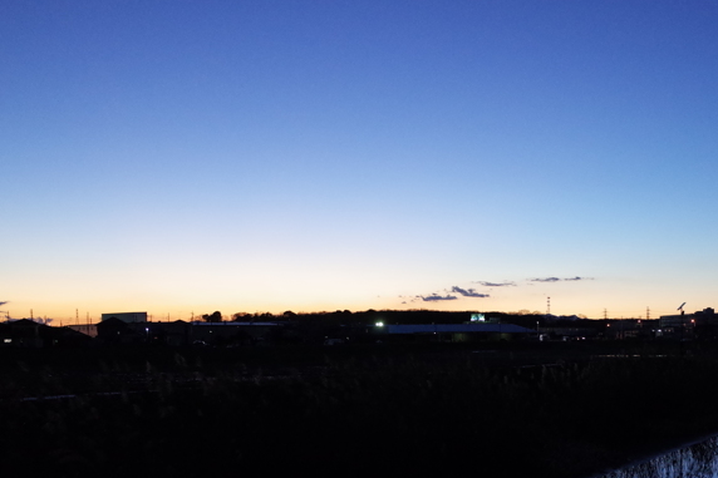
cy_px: 406
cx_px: 462
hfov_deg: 39.3
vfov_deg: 26.3
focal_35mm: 50
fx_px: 997
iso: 1600
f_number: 2.8
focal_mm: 18.3
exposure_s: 1/40
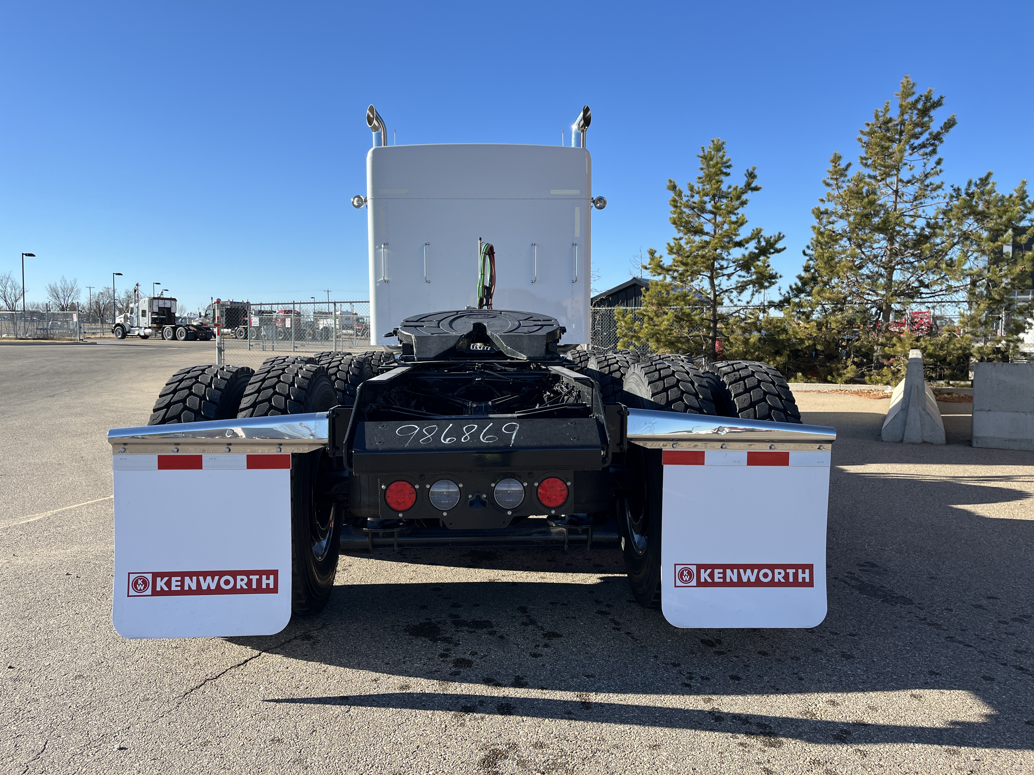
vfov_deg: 53.1
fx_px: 777
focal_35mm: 26
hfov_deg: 67.3
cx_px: 517
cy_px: 388
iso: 50
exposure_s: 1/1957
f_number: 1.6
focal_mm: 5.1
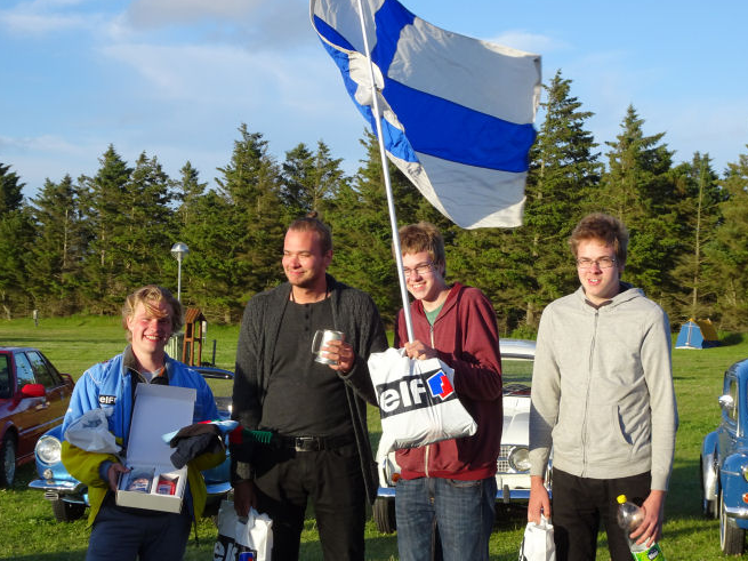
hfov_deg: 29.4
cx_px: 371
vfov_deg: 22.2
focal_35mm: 66
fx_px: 1426
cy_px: 319
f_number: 4.5
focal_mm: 9.18
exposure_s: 1/320
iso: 80
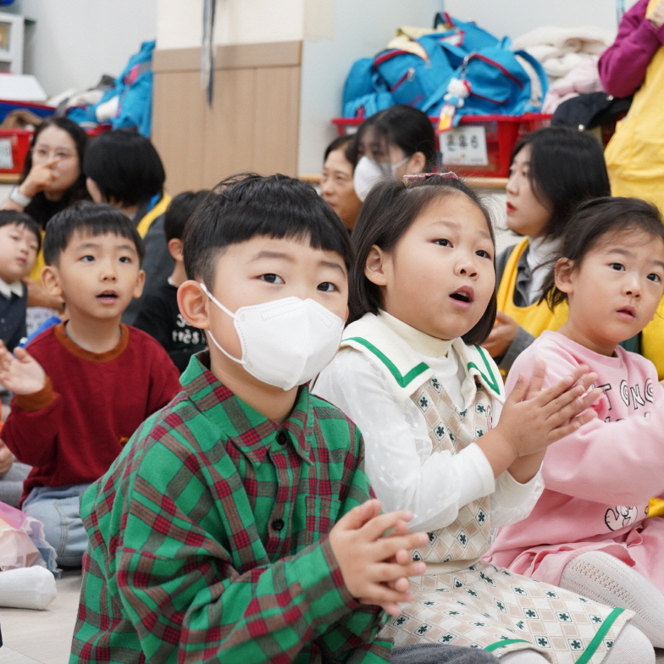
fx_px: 1411
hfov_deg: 26.4
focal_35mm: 65
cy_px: 330
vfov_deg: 26.5
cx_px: 402
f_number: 5.6
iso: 2500
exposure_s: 1/80
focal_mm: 50
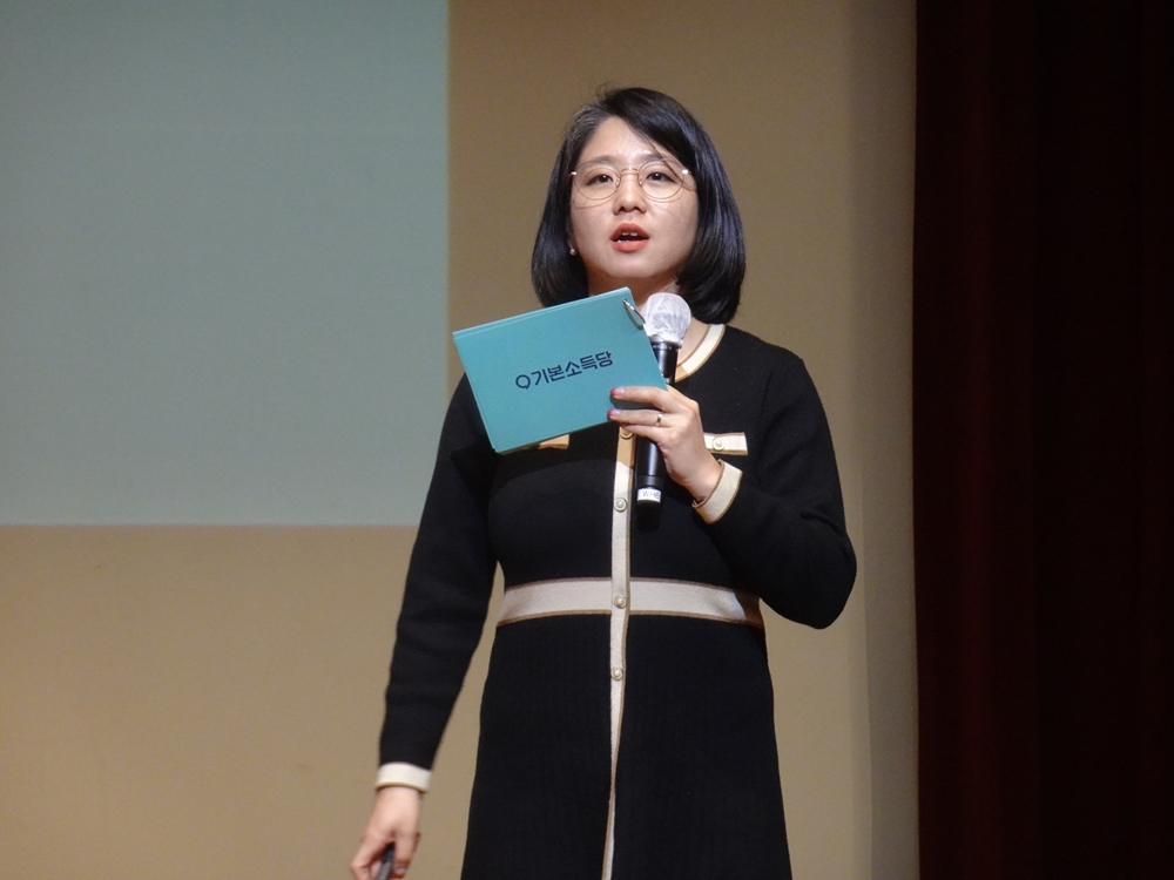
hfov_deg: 6.6
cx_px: 587
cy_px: 440
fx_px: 10174
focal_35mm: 300
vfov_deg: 5.0
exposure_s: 1/30
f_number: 6.3
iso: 800
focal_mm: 47.98
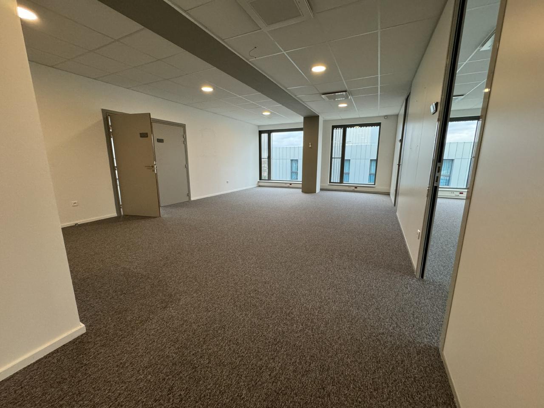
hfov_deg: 102.1
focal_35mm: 14
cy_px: 204
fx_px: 220
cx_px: 272
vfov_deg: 85.7
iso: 320
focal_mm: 2.22
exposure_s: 1/99
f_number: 2.2
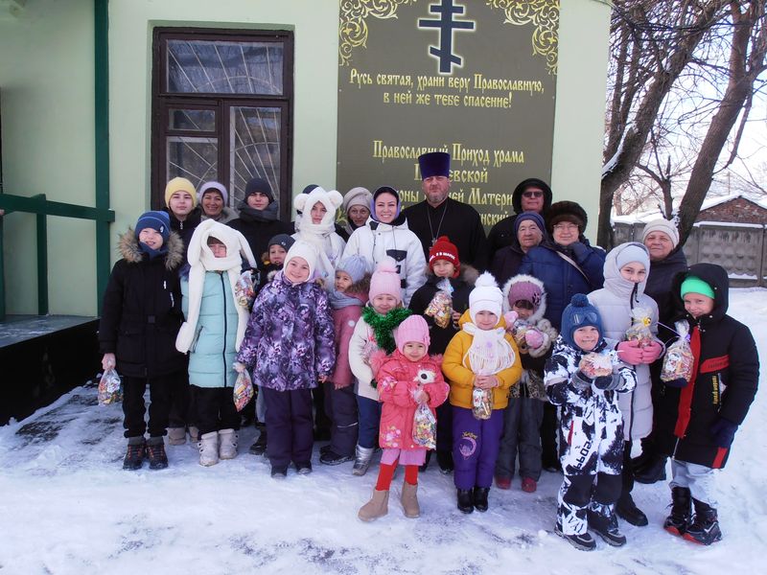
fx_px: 532
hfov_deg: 71.6
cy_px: 288
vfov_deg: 56.8
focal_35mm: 24
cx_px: 384
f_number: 7.9
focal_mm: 4.2
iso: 80
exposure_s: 1/40
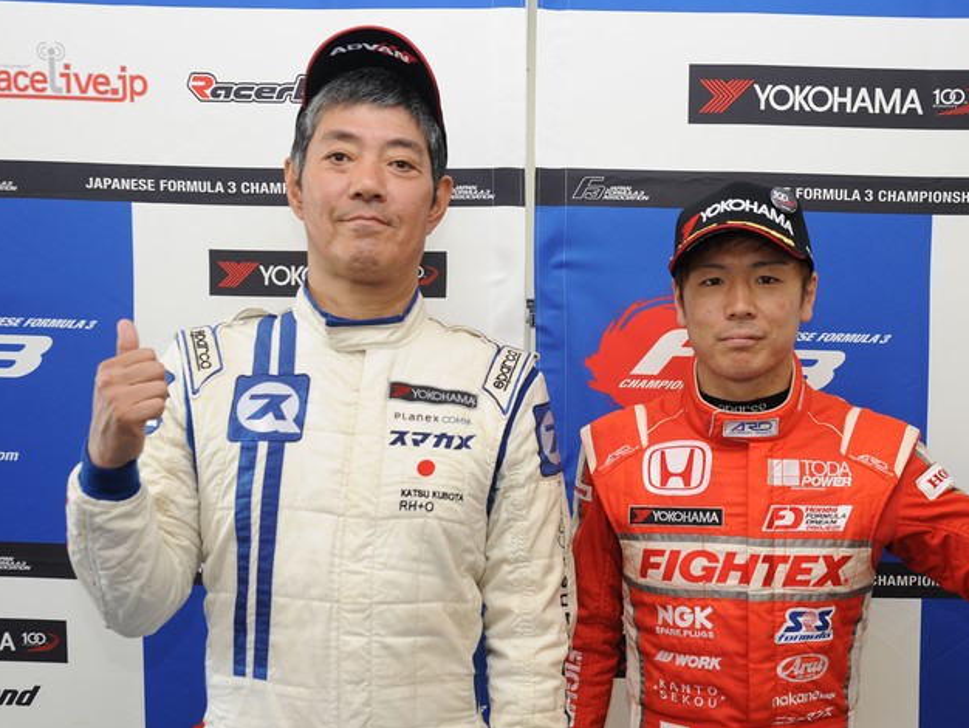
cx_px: 548
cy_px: 362
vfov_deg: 34.4
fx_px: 1176
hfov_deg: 44.7
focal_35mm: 42
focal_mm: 38
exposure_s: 1/60
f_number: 5.6
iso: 400
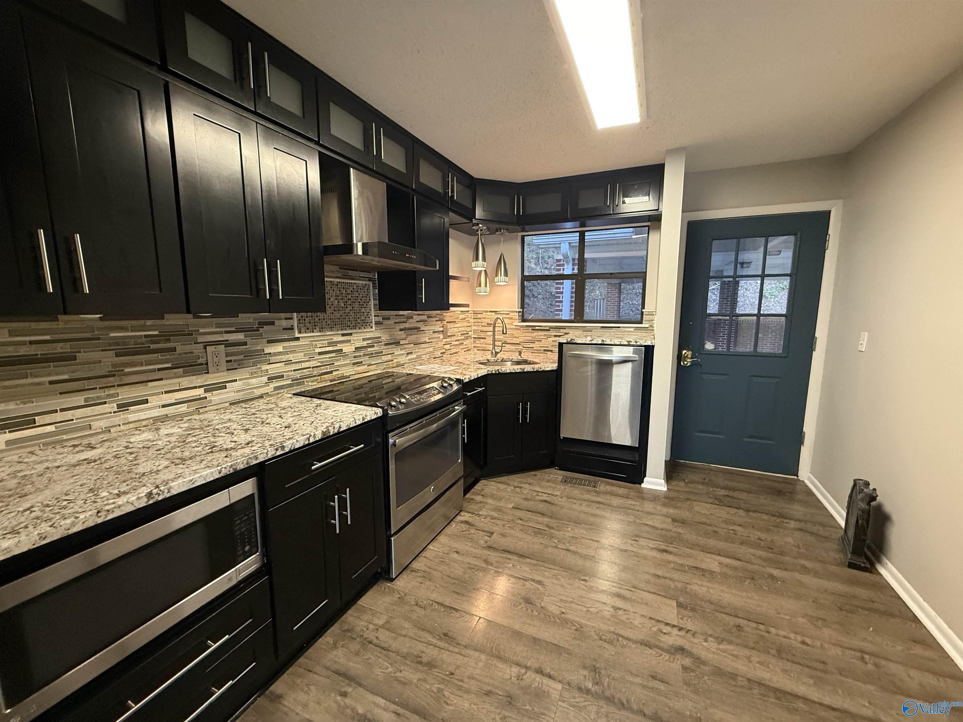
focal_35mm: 14
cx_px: 482
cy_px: 361
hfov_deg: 102.1
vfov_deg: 85.7
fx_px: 389
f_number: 2.2
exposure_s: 1/60
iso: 400
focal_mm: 2.22
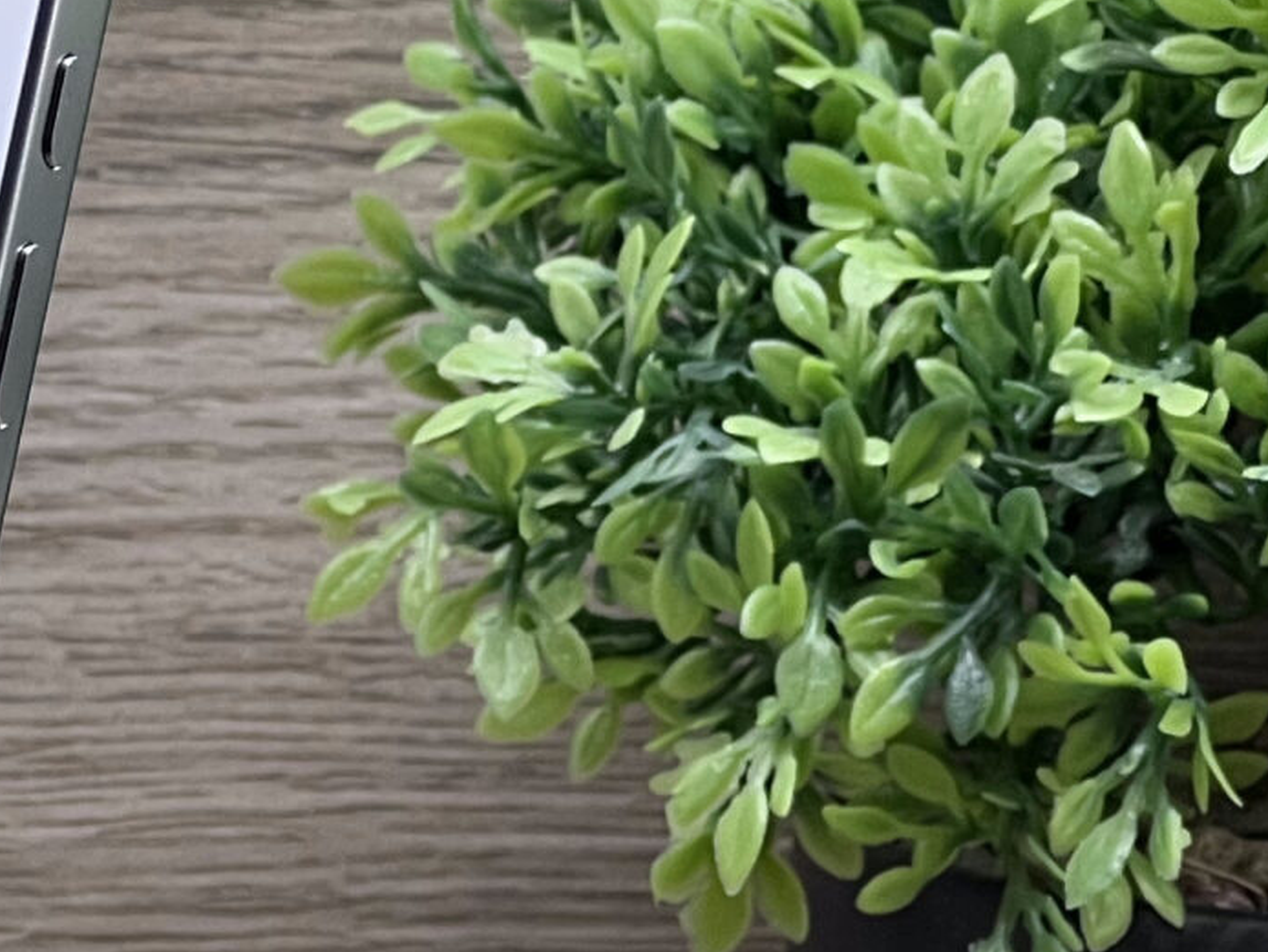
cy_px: 766
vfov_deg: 5.2
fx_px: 10407
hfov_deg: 6.9
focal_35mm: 284
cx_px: -316
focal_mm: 9
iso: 64
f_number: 2.8
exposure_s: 1/100
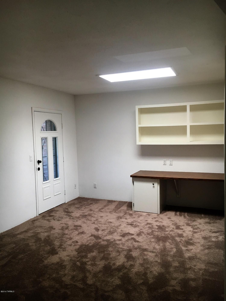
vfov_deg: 61.7
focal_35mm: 29
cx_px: 113
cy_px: 150
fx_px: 252
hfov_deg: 48.2
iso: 100
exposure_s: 1/30
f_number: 2.2
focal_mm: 4.15
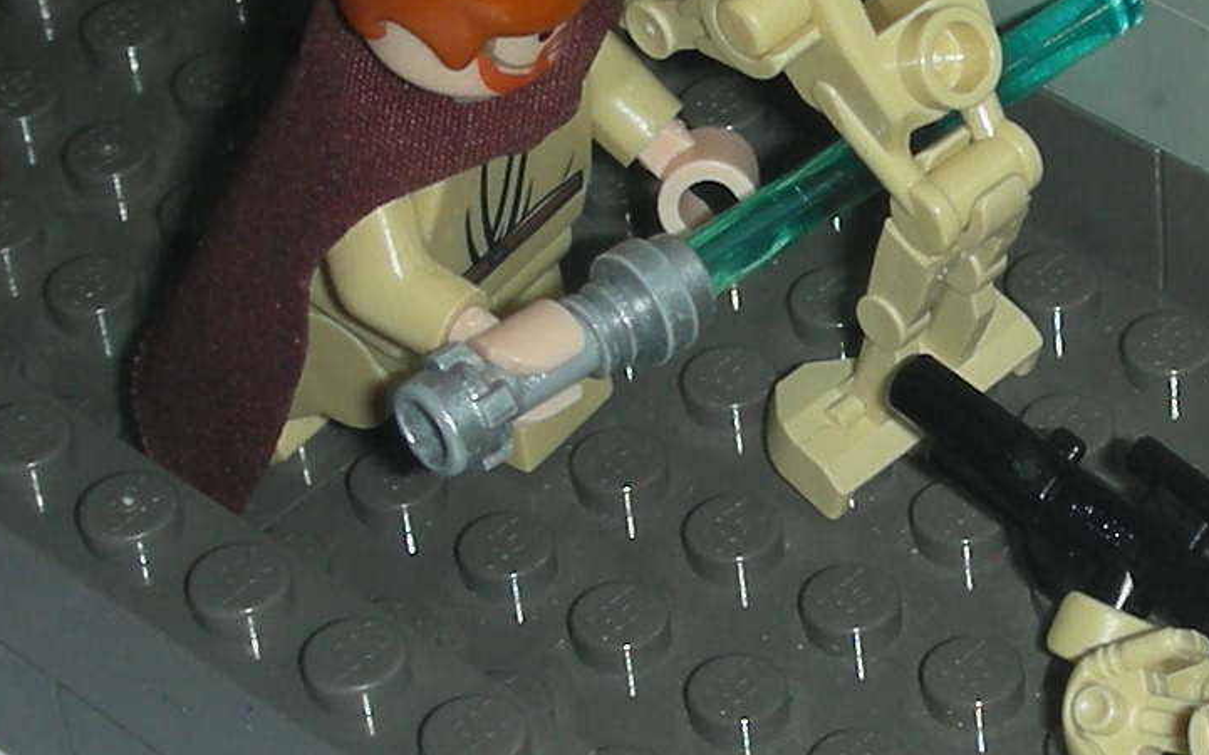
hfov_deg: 14.3
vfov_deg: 9.0
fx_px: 4776
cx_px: 1028
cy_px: 409
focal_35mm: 145
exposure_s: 1/60.1
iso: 50
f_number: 3
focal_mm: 5.8
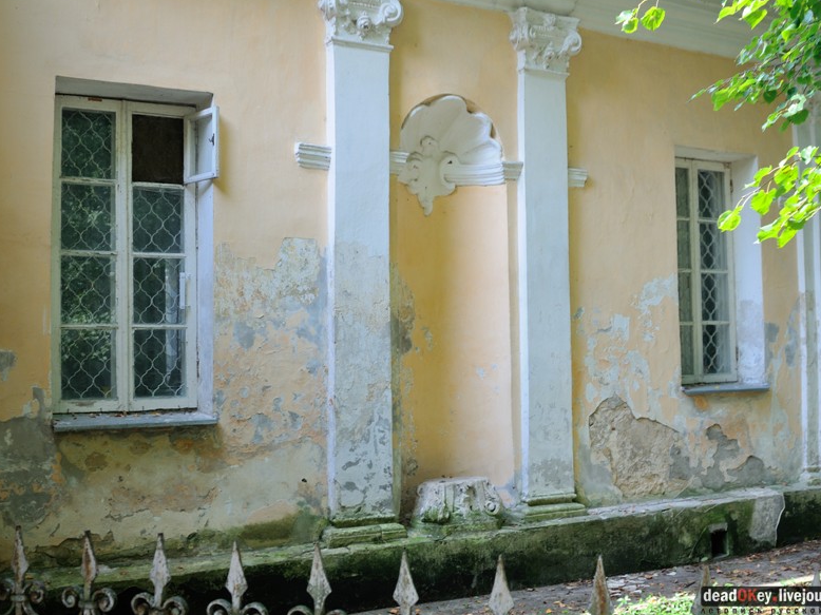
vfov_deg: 35.9
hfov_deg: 46.8
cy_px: 308
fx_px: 948
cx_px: 418
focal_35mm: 40
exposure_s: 1/40
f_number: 7.1
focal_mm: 24
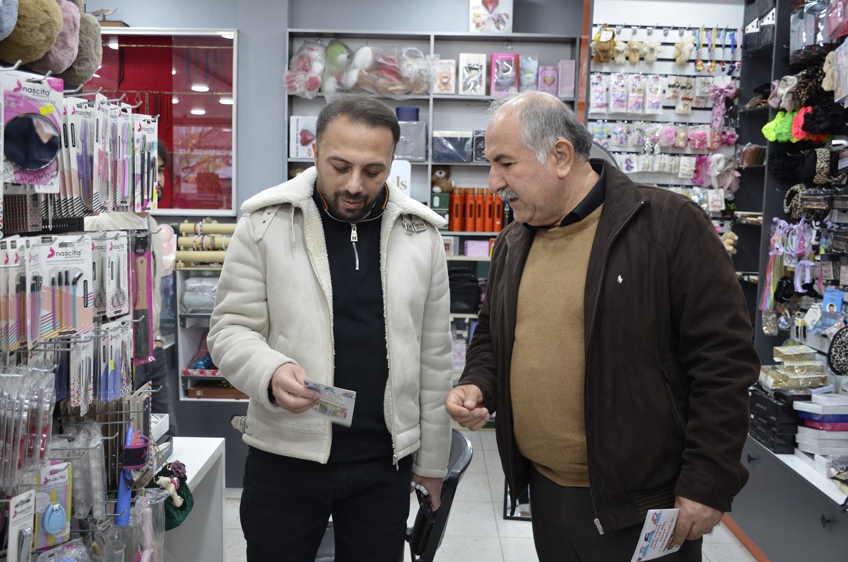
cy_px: 281
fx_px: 846
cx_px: 424
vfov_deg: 36.7
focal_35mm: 36
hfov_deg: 53.2
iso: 400
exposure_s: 1/60
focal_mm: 24
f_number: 4
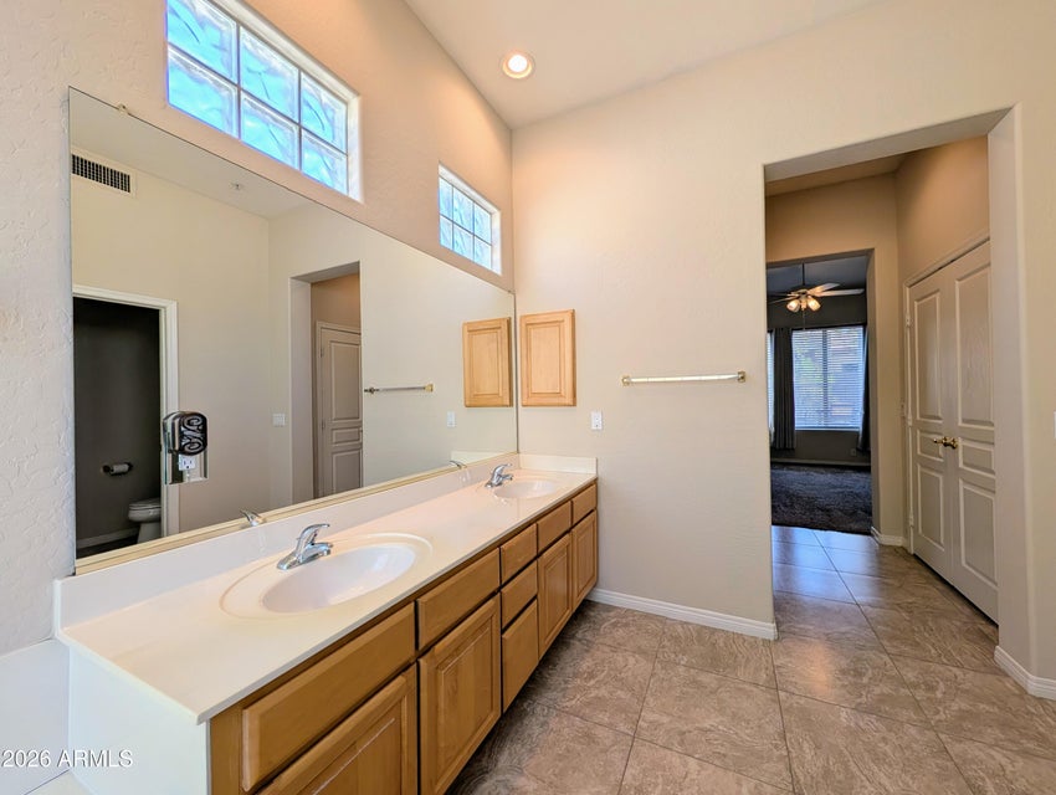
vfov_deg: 94.6
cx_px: 528
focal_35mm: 12
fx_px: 367
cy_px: 398
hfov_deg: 110.5
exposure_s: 1/257
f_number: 1.7
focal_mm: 2.02
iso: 48
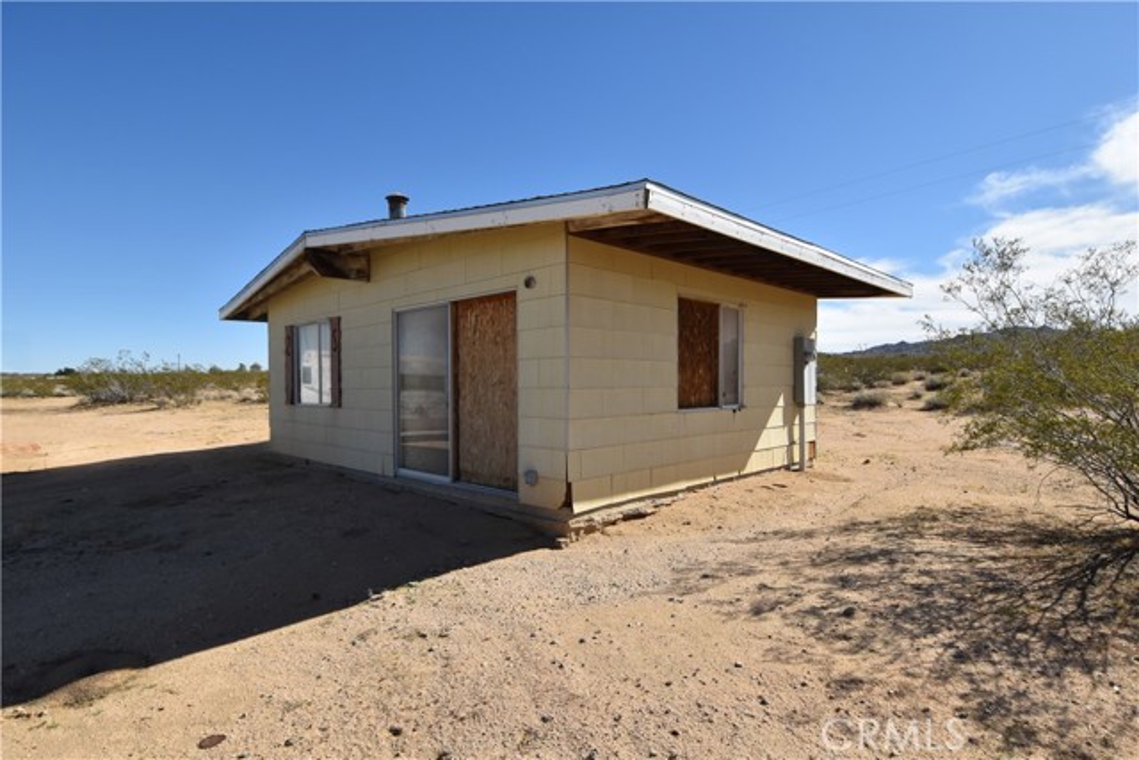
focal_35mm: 18
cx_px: 570
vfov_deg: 67.4
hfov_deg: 90.0
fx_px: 570
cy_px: 380
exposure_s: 1/1667
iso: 400
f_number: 7.1
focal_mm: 12
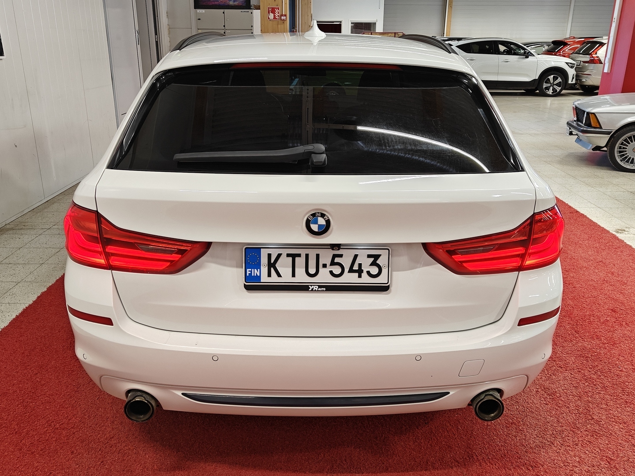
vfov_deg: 46.8
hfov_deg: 60.0
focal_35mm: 30
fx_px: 550
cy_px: 238
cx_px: 318
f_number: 1.8
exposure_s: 1/100
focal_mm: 5.59
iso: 80
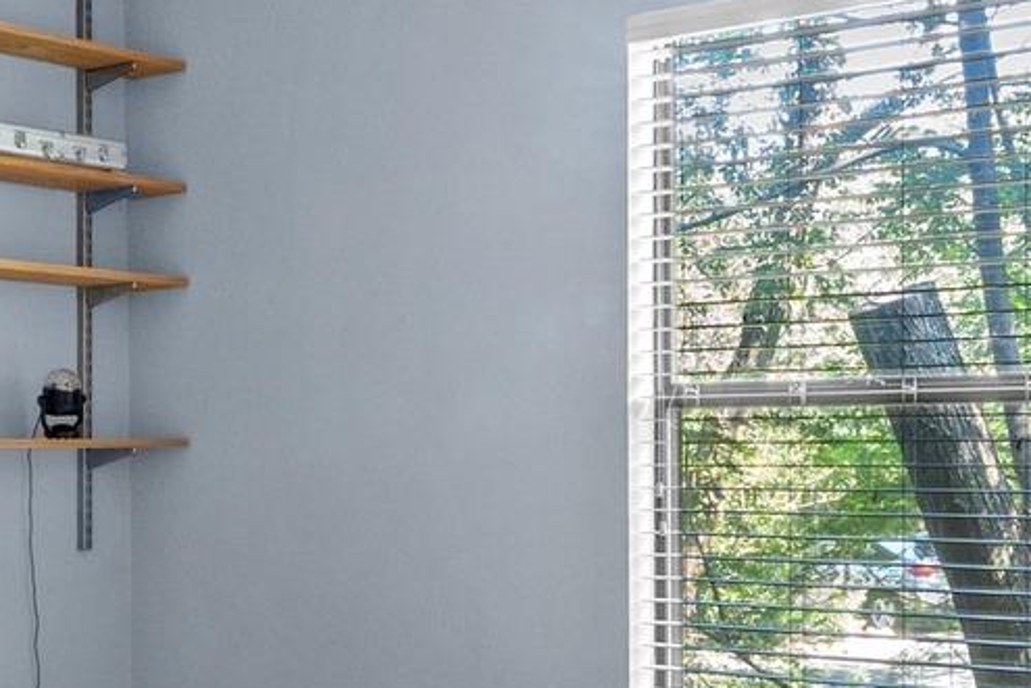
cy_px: 503
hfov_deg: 32.3
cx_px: 414
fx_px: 1775
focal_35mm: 62
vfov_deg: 21.7
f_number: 11
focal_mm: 10
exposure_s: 10
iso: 250
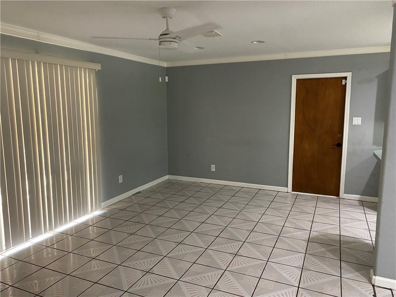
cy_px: 148
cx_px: 198
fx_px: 297
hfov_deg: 67.3
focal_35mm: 26
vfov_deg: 53.1
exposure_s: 1/60
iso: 320
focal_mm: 4.25
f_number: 1.8
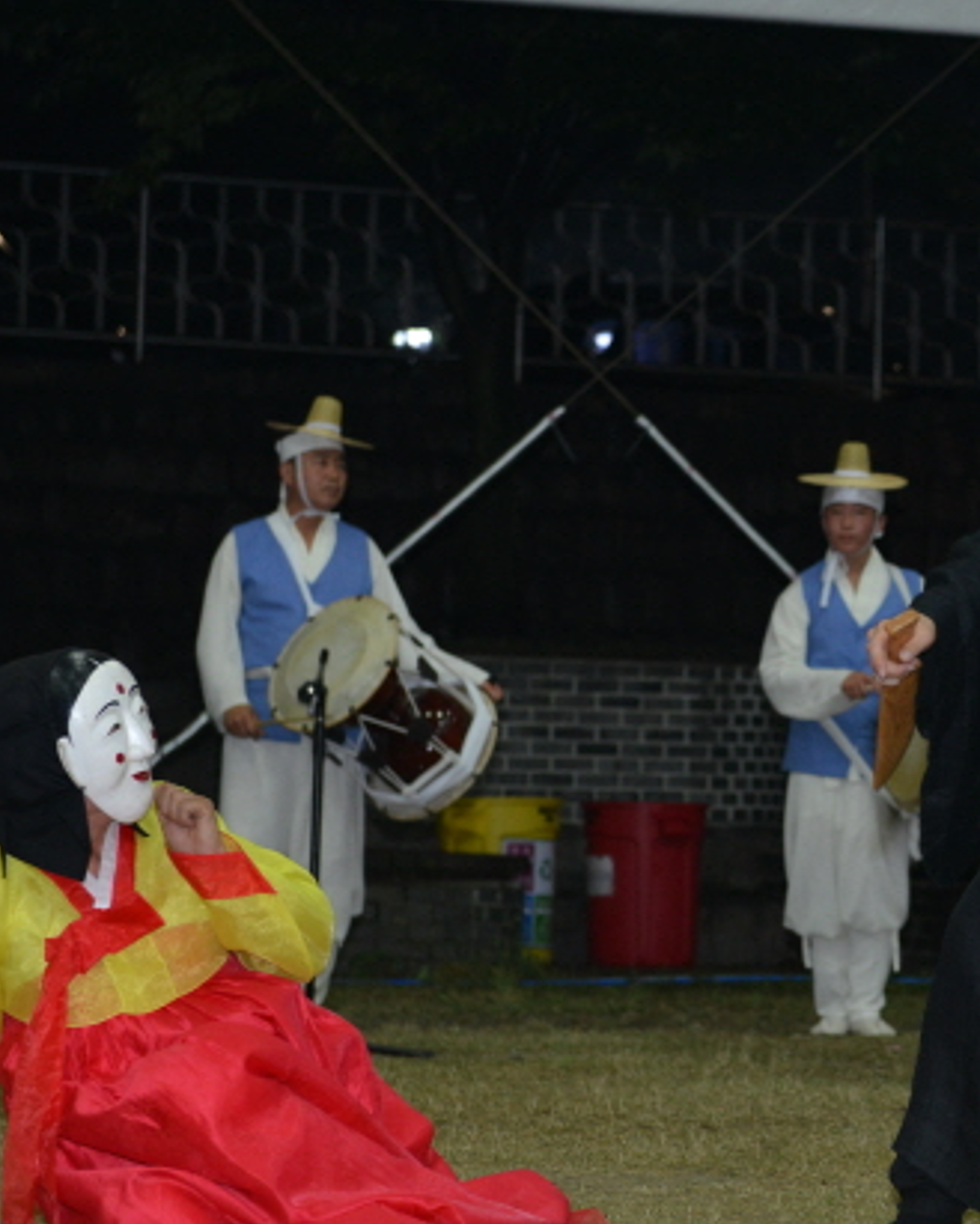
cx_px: 974
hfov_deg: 10.6
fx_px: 5219
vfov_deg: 13.4
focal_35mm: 144
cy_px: 618
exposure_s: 1/160
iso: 1250
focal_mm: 70
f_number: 4
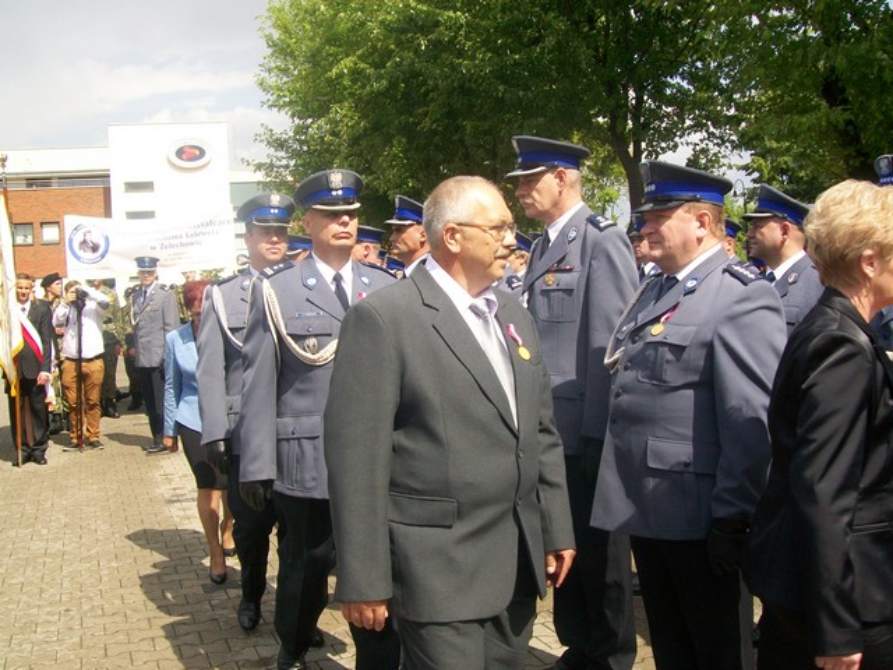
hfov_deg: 51.4
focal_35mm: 36
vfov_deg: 39.7
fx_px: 929
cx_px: 446
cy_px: 335
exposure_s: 1/320
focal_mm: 6
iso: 64
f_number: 4.8
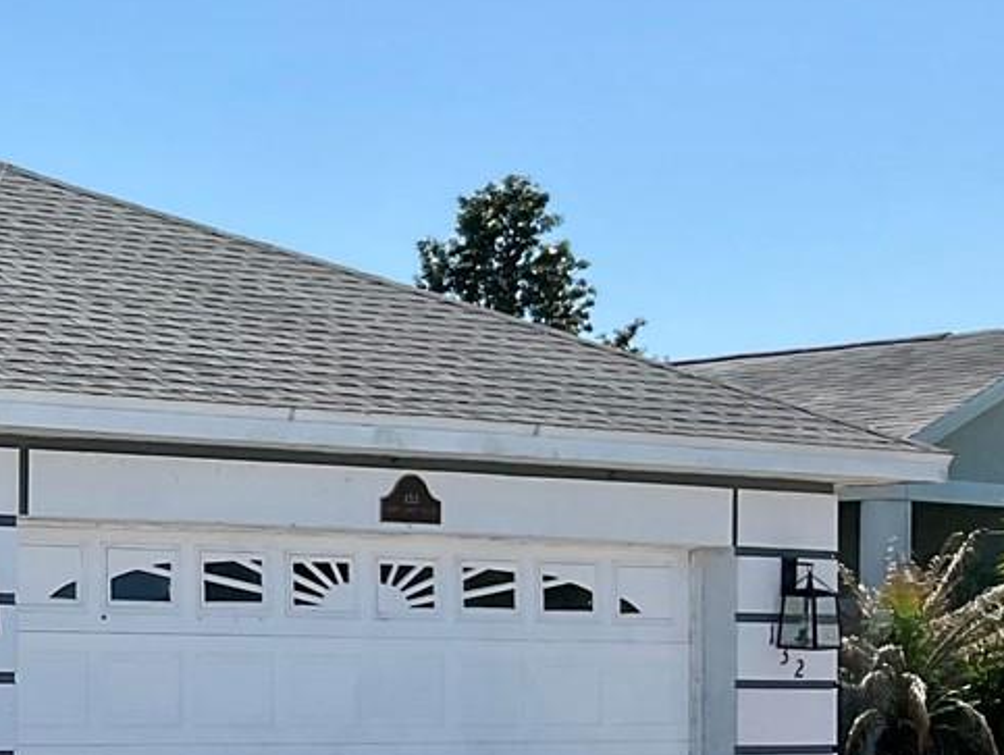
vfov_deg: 15.3
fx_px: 2786
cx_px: -486
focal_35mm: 96
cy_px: 601
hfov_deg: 18.2
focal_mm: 3
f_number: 1.8
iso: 16
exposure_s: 1/1848
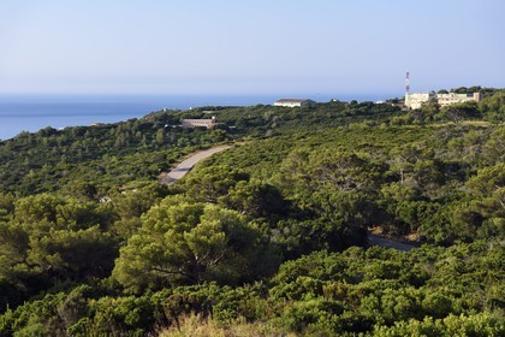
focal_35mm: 70
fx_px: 982
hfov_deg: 28.8
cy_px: 168
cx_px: 252
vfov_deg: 19.5
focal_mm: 70
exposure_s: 1/250
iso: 200
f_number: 10
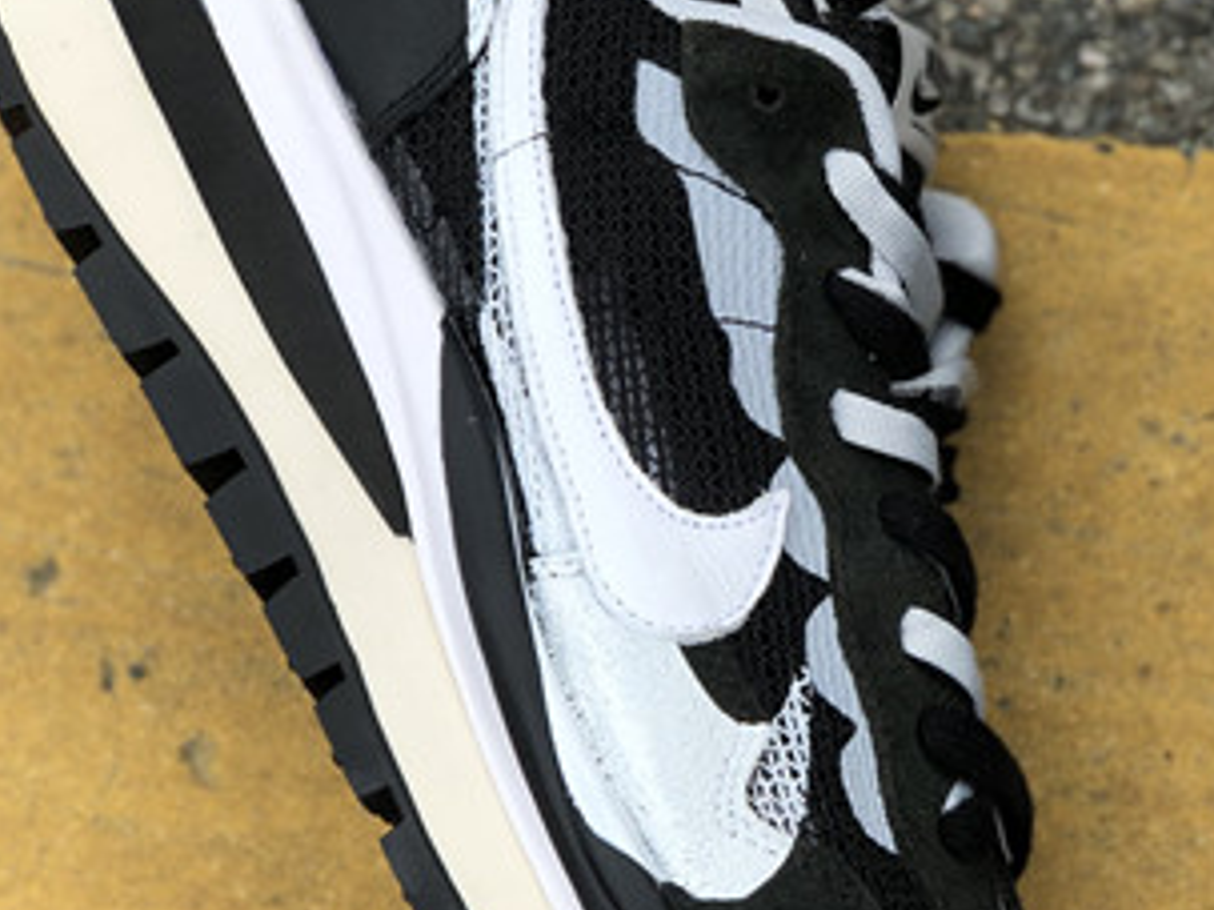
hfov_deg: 15.3
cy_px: 539
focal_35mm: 127
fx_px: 4452
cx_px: 1210
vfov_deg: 11.7
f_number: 2.4
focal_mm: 6
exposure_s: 1/685
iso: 16
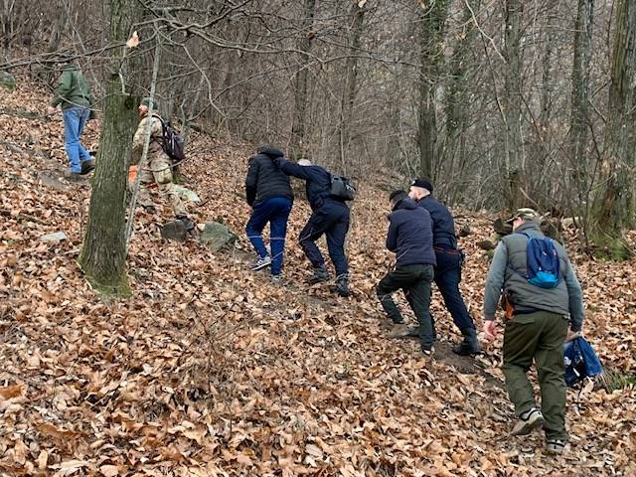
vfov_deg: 53.1
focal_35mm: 26
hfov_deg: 67.3
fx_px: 478
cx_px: 318
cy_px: 238
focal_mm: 4.25
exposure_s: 1/121
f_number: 1.8
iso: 80
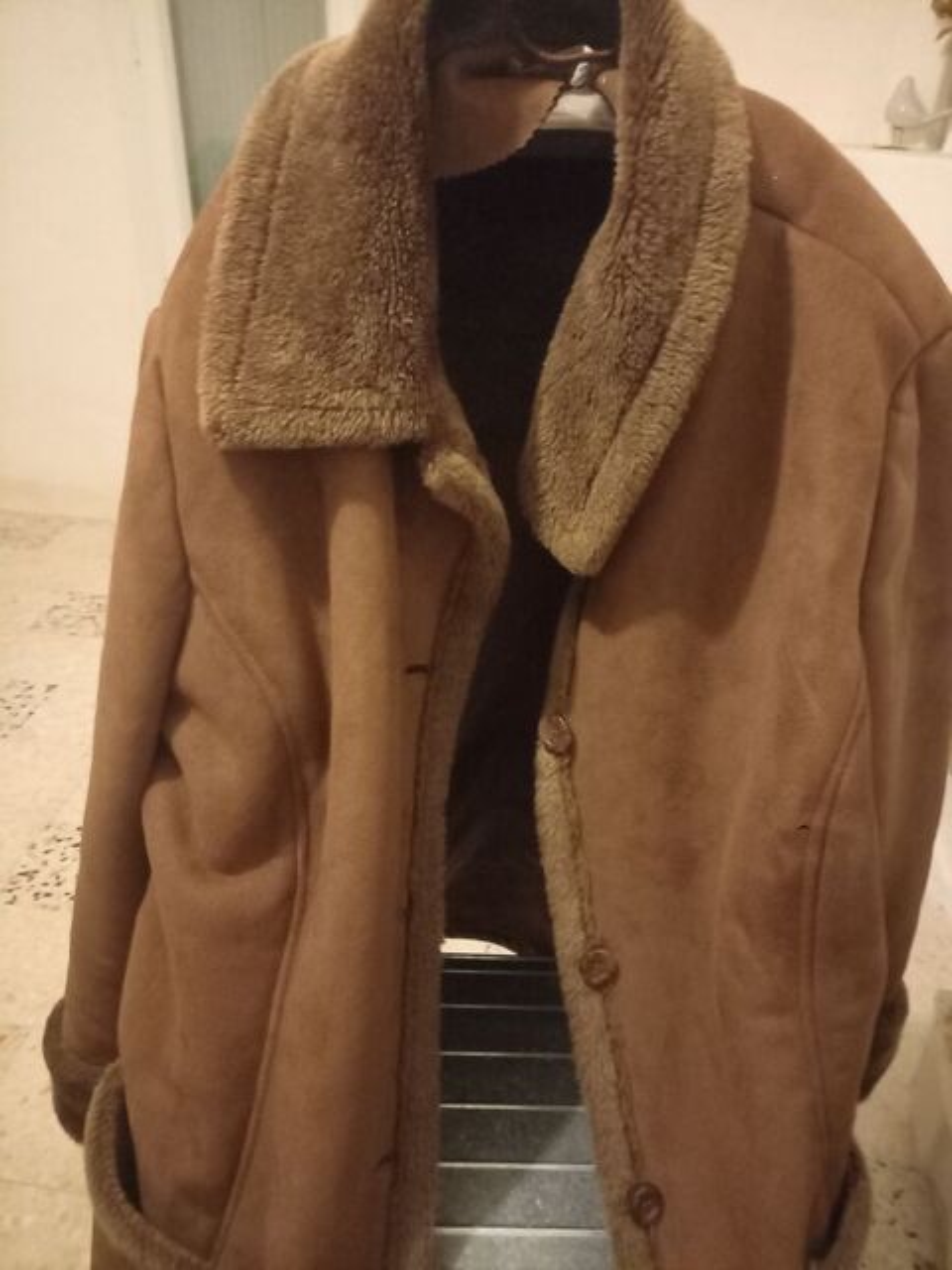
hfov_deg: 54.9
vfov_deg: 69.4
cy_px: 635
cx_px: 476
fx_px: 917
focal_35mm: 25
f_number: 1.8
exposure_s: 1/10
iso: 4000
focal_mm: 4.65
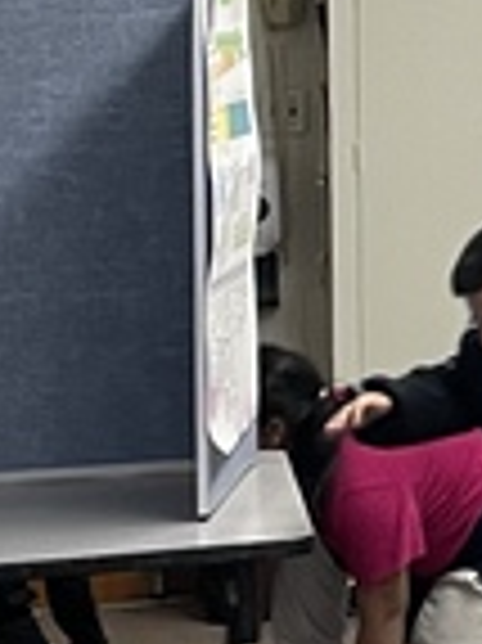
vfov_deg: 10.5
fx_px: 3458
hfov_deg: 7.6
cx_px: 1045
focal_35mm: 186
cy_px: -149
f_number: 1.6
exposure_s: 1/60
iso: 100
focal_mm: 4.2
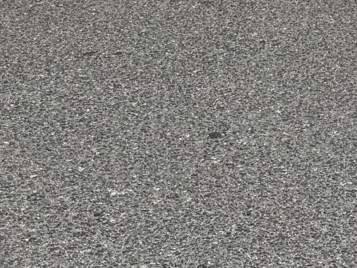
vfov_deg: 8.6
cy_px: -479
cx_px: 382
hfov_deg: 12.9
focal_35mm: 150
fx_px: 1547
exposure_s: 1/6173
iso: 80
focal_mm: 6.76
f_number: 1.78
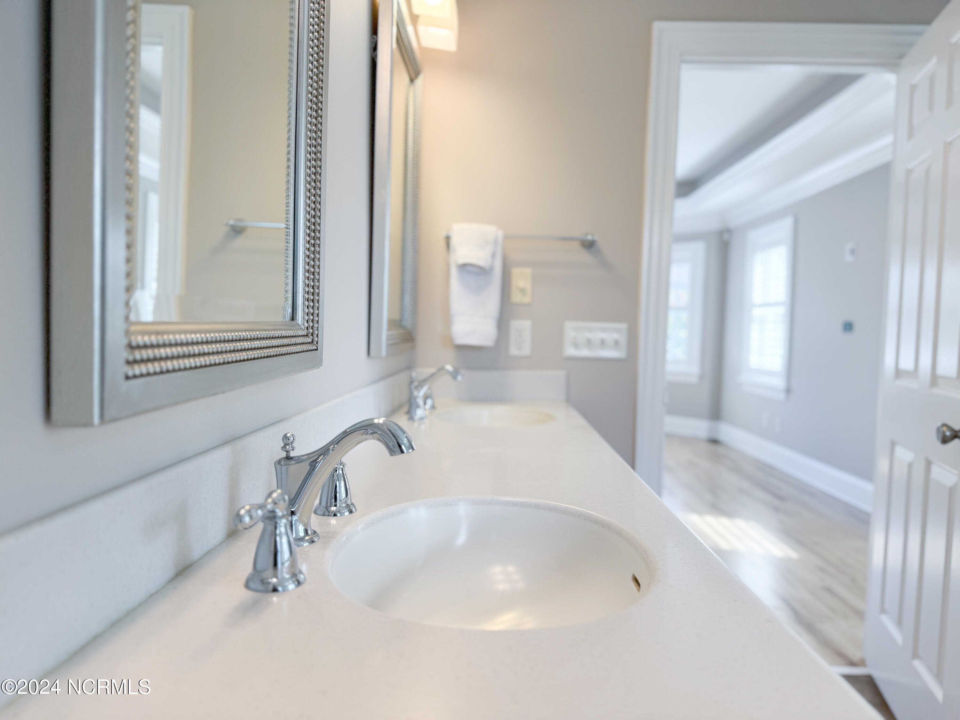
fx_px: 666
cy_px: 360
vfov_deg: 56.8
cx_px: 480
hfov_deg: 71.6
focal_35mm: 24
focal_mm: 6.86
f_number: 1.78
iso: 80
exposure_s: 1/241
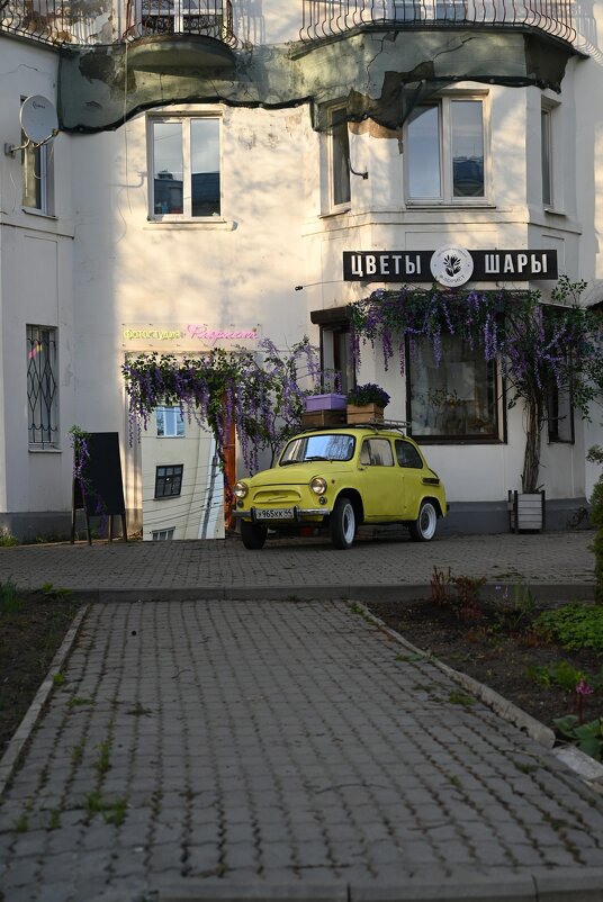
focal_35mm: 51
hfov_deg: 26.5
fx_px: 1279
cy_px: 451
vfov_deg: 38.9
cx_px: 302
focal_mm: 51
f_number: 4
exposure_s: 1/320
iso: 200
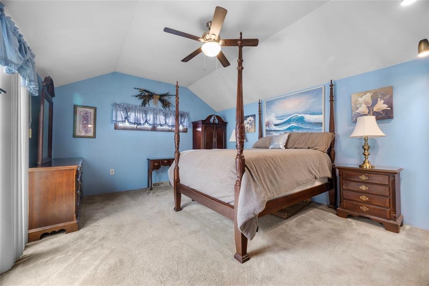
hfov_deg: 104.2
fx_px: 167
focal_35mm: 14
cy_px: 143
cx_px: 214
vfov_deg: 81.2
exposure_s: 1.6
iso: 400
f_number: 8
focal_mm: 14
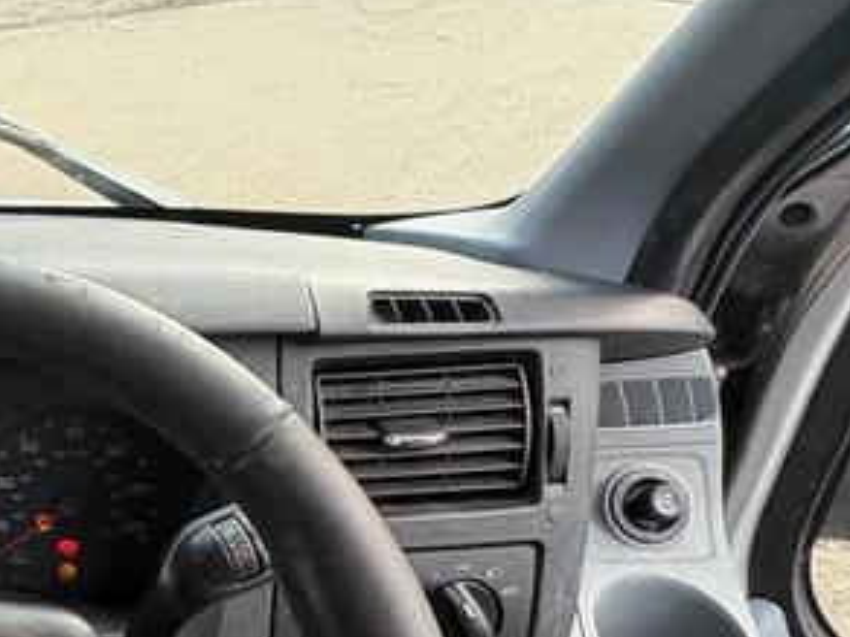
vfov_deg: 32.0
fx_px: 1056
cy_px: 567
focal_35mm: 43
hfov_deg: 35.5
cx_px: -146
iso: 100
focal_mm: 2.22
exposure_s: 1/99
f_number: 2.2
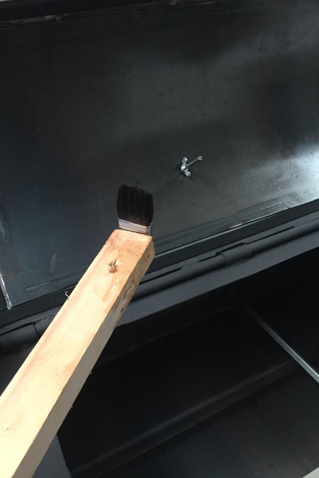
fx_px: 412
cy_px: 237
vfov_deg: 60.3
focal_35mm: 31
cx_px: 139
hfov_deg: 42.2
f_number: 2.2
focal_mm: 4.15
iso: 250
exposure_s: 1/20
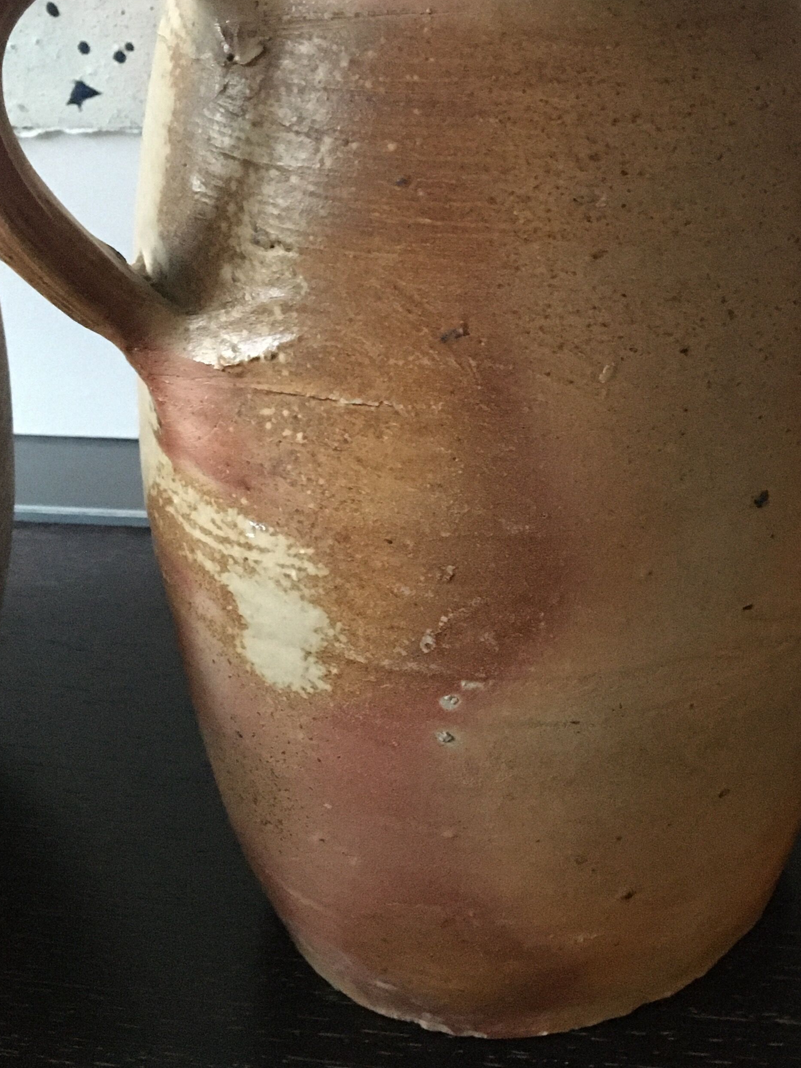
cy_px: 358
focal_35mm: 47
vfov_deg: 40.0
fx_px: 1450
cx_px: 556
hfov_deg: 30.6
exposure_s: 1/17
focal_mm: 4.15
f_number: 2.2
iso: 320
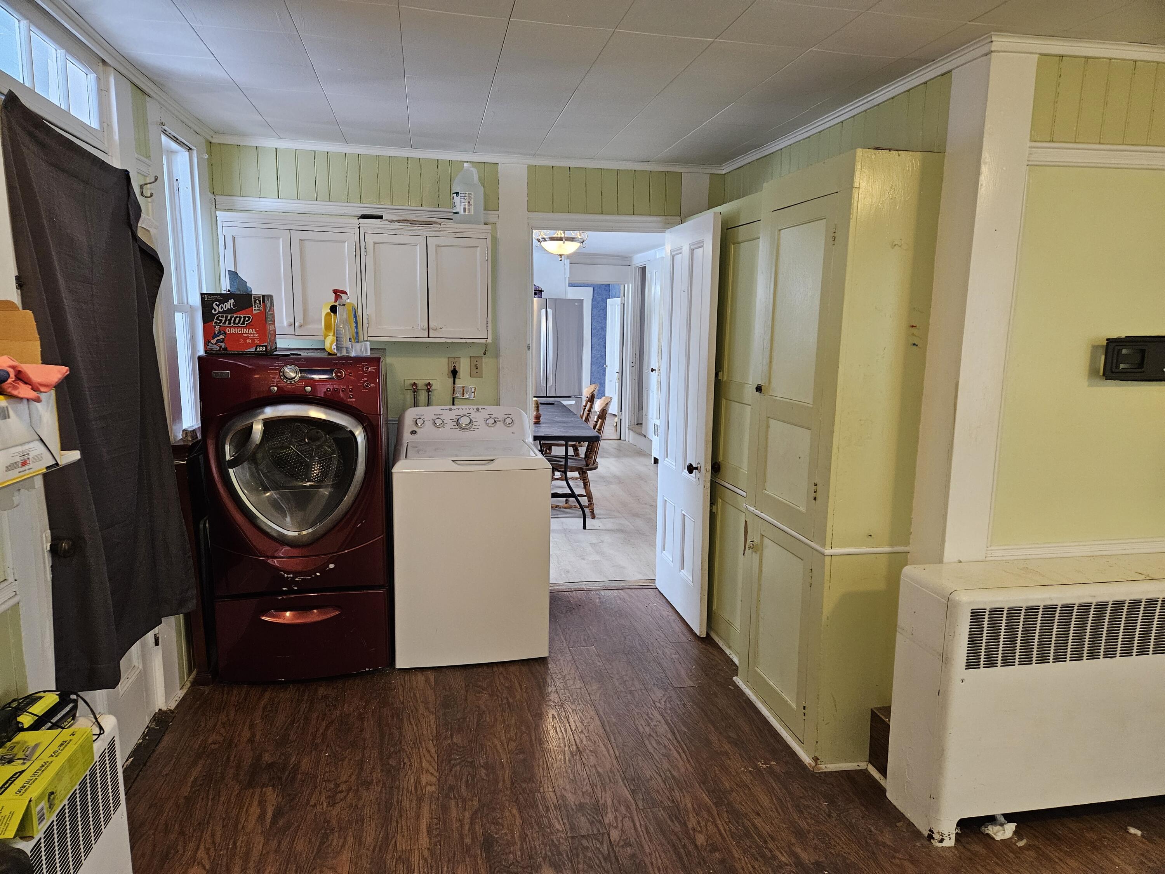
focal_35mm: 23
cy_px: 437
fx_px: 774
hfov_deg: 73.9
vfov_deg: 58.9
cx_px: 582
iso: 500
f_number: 1.8
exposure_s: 1/120
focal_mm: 5.4
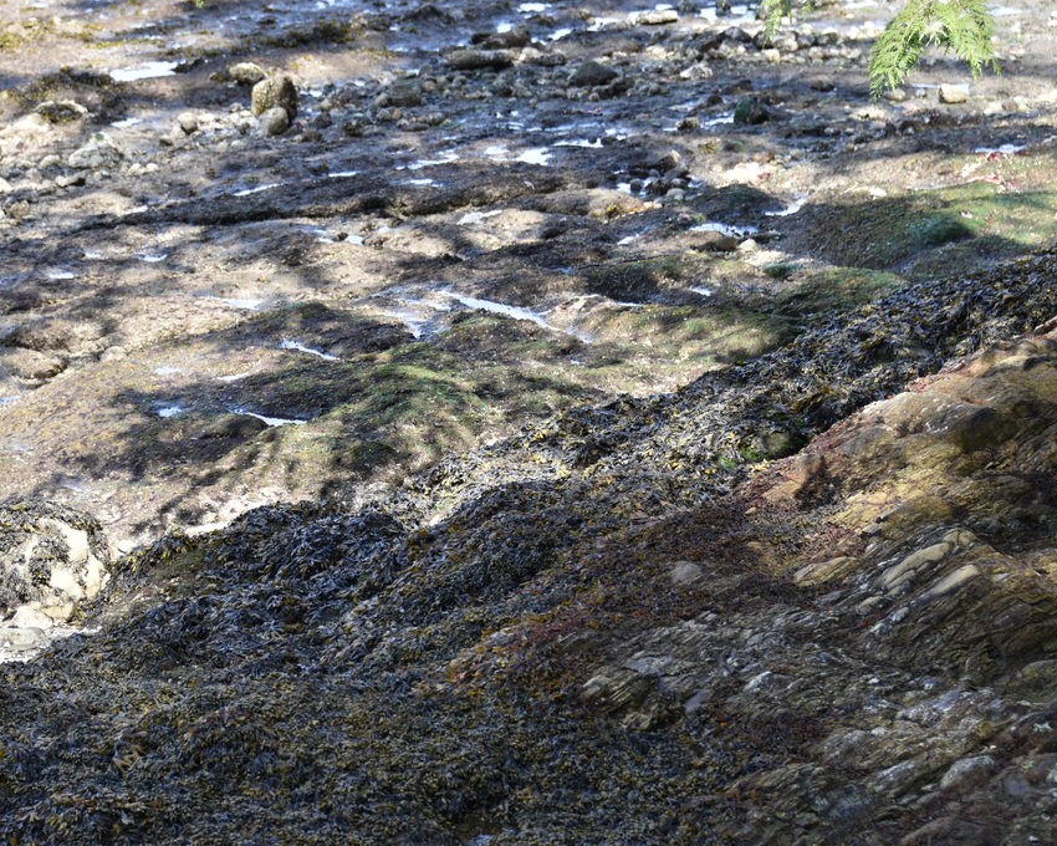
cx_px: 438
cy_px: 480
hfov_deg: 14.8
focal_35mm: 130
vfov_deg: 11.9
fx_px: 4067
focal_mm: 92
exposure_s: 1/200
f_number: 5.3
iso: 200
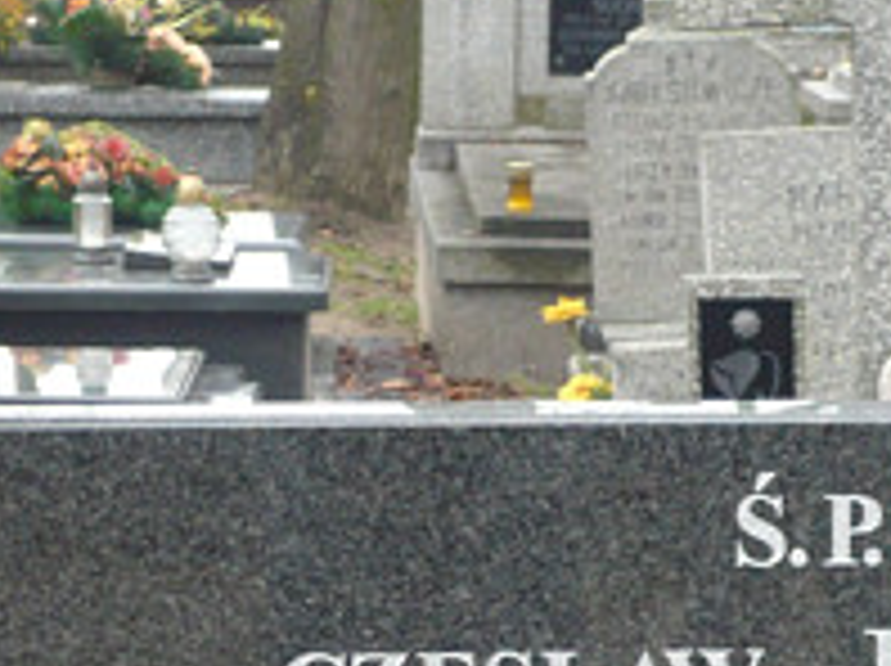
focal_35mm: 178
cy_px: 976
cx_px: 742
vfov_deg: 8.2
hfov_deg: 11.1
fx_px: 4576
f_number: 3.5
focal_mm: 9.1
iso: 125
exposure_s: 1/30
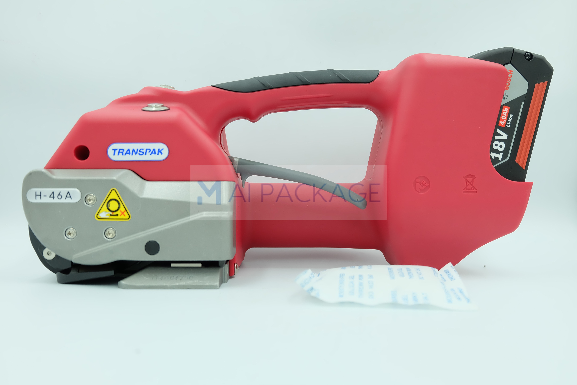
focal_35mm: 30
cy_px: 192
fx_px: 481
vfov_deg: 43.6
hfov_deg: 61.9
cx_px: 288
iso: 400
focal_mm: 20.1
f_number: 4.5
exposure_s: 1/240
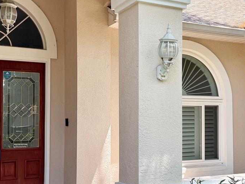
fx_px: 396
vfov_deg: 26.0
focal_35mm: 56
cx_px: 169
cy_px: 108
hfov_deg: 34.0
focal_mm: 6.76
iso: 100
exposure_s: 1/1250
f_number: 1.78
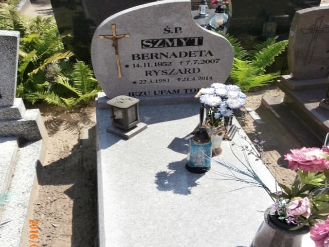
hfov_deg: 60.0
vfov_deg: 46.8
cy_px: 124
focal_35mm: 30
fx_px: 285
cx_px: 164
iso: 100
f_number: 3.5
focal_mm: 5.36
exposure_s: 1/800
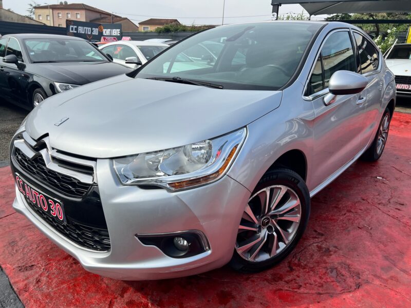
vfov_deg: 53.1
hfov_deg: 67.3
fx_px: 309
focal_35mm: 26
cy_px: 154
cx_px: 206
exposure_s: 1/3704
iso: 50
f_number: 1.5
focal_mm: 5.7
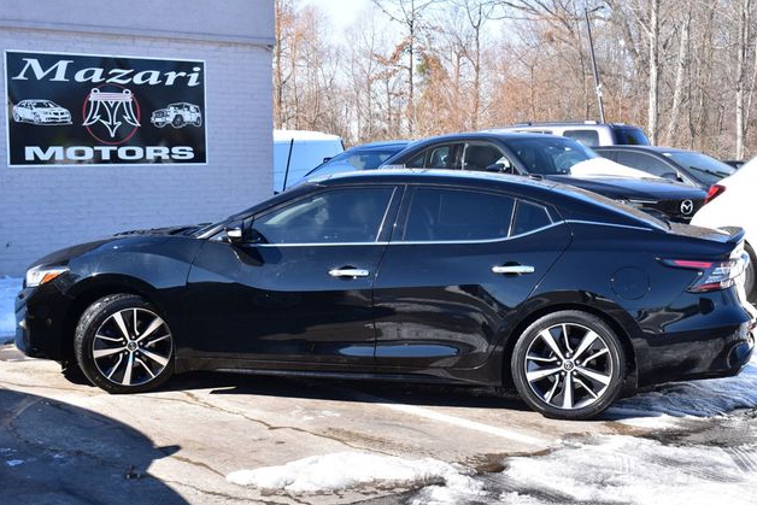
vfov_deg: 24.6
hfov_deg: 36.2
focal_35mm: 55
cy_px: 249
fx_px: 1157
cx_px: 372
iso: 400
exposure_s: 1/250
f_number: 10
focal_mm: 36
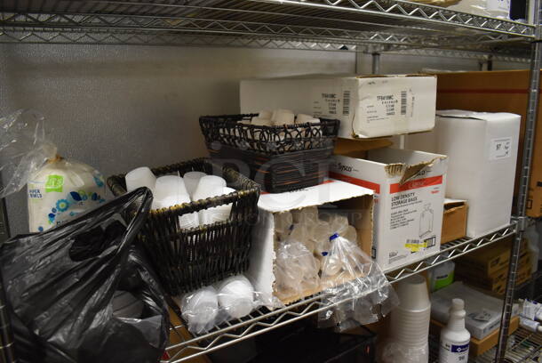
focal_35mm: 27
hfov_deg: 67.3
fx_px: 407
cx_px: 271
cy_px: 182
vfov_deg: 48.0
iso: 1600
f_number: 3.5
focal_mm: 18
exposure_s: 1/125
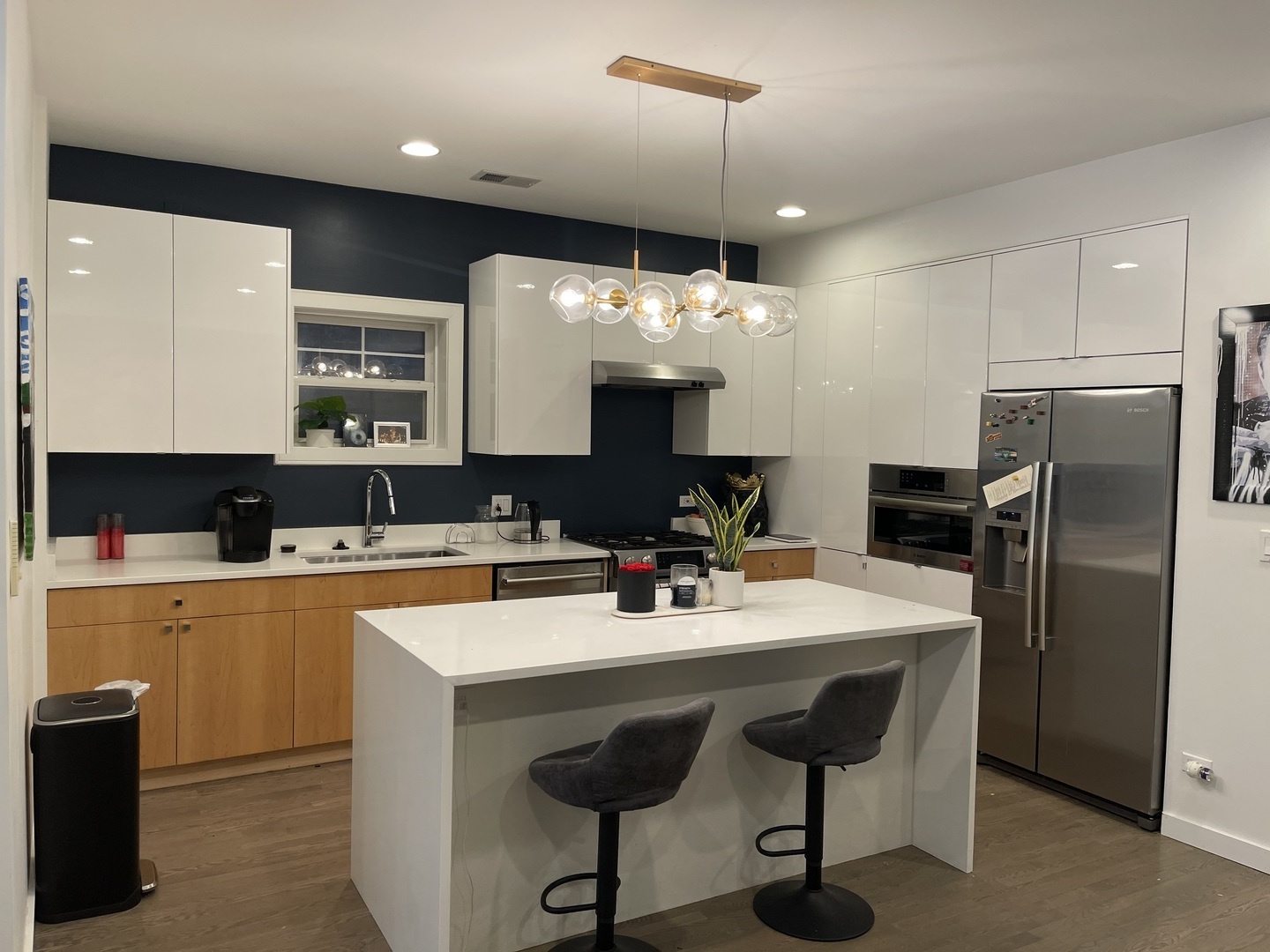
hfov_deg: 69.4
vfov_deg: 54.9
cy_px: 476
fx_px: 917
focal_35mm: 25
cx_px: 635
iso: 100
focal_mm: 5.1
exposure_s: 1/120
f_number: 1.6
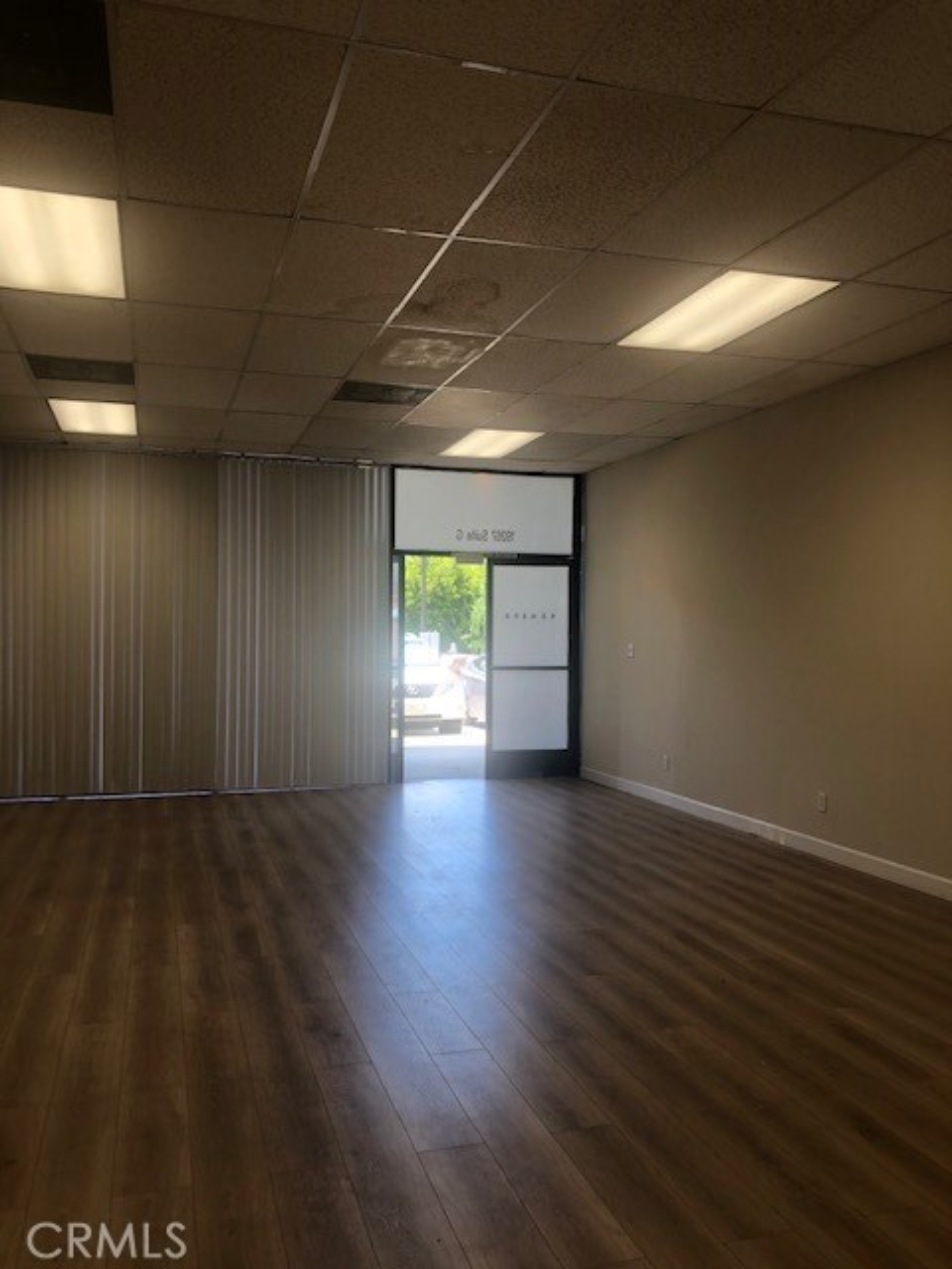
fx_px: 1027
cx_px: 476
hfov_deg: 49.7
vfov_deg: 63.4
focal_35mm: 28
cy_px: 634
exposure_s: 1/120
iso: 50
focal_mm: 3.99
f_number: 1.8
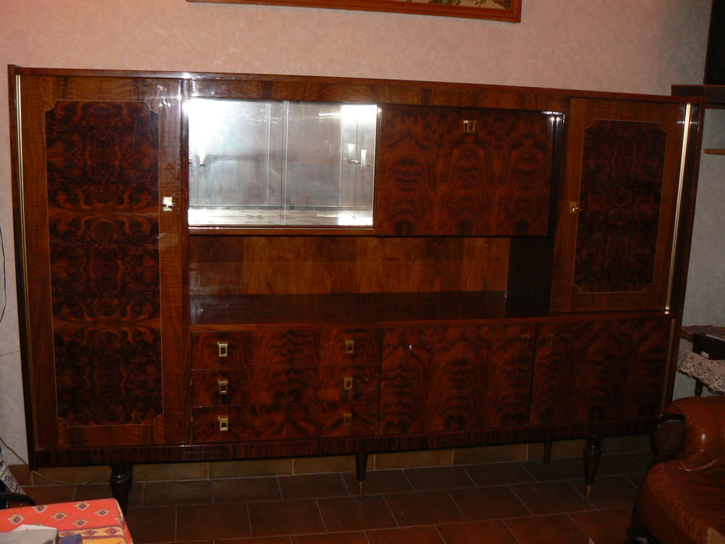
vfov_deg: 39.7
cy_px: 272
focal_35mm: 36
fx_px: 754
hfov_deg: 51.4
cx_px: 362
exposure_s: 1/30
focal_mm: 6
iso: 100
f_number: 2.8
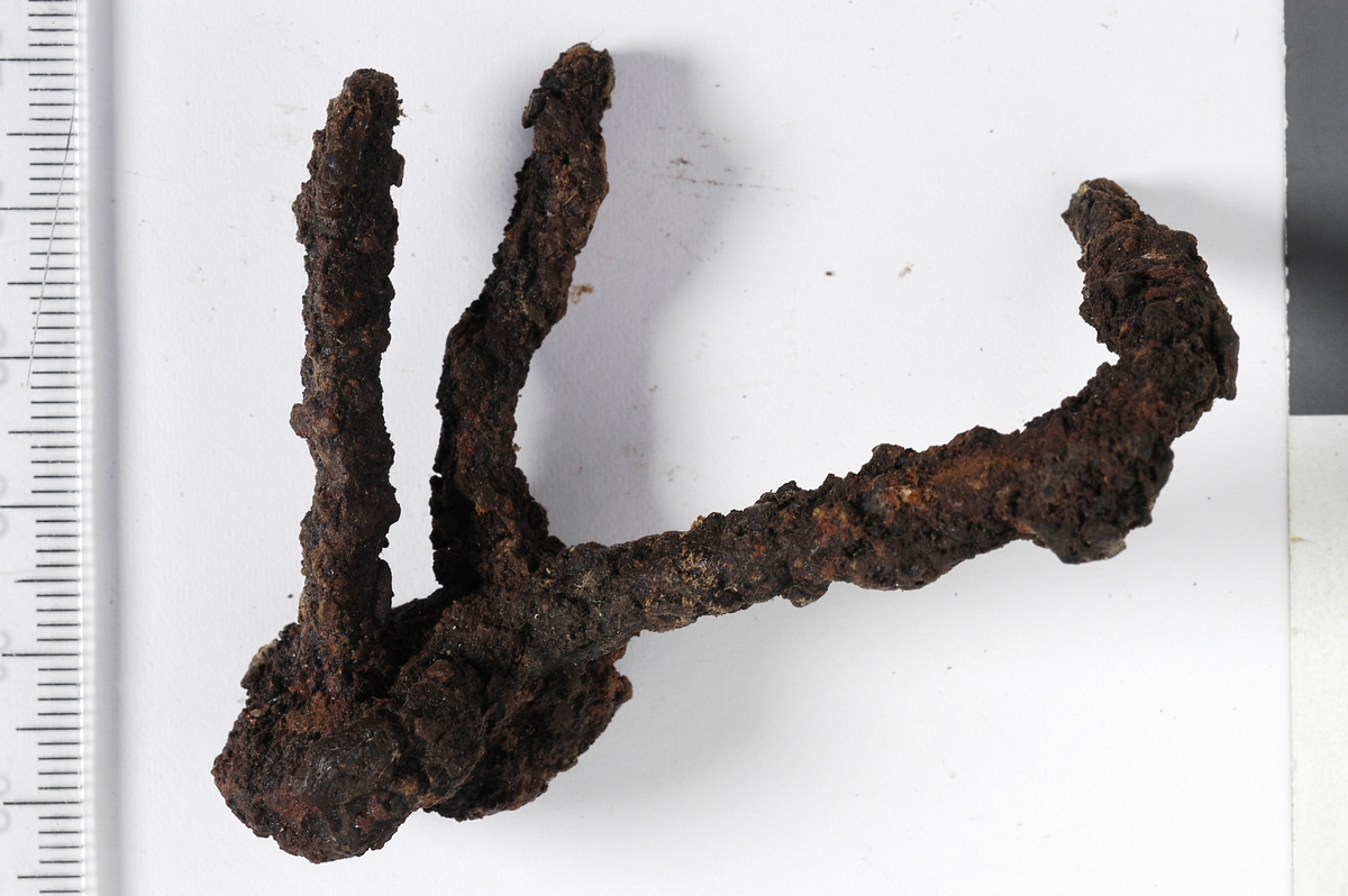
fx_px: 3087
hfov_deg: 24.6
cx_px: 674
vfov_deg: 16.5
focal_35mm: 82
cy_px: 448
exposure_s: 1/125
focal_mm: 55
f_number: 14
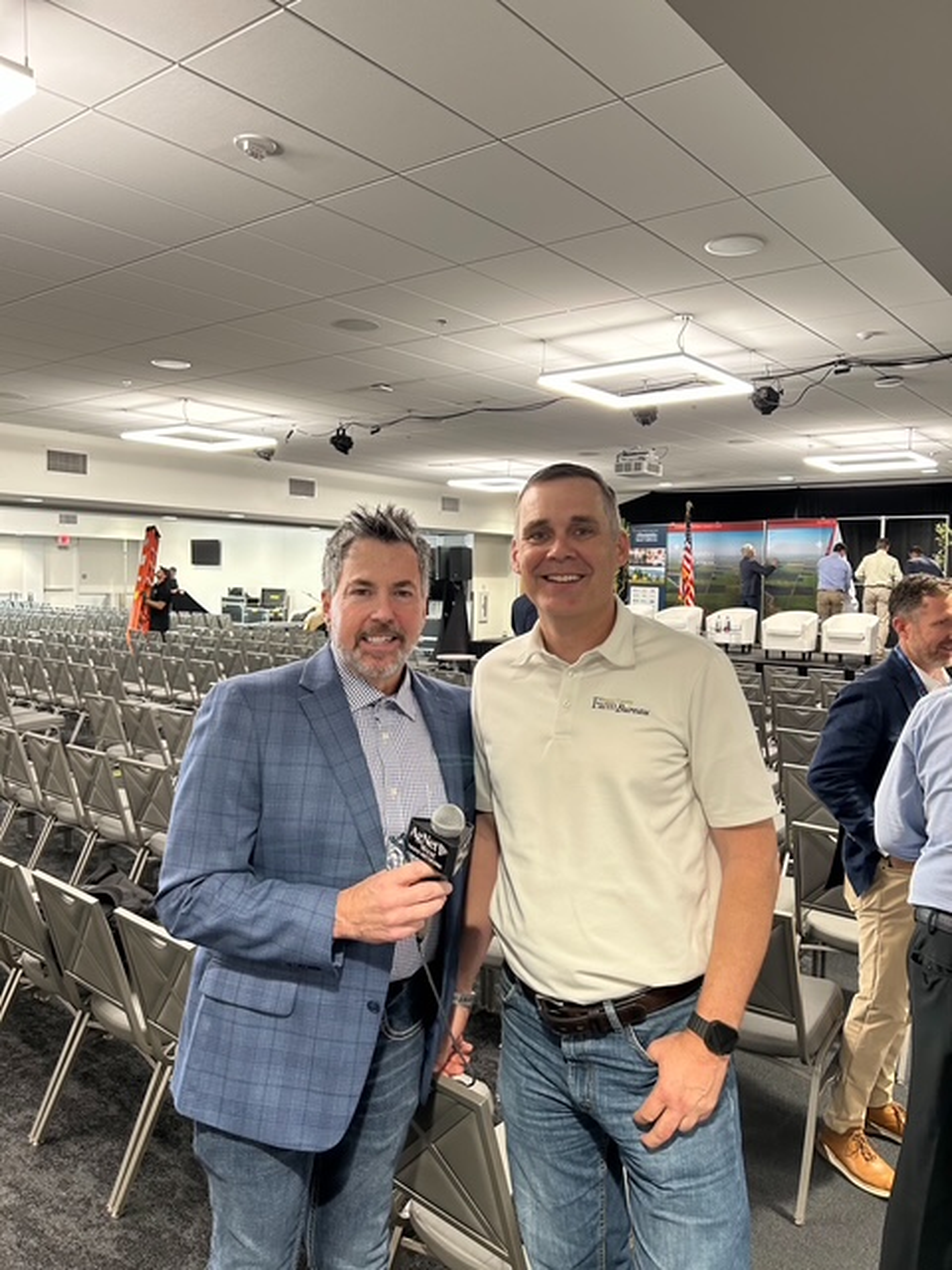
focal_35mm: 26
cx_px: 476
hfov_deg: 53.1
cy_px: 635
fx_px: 953
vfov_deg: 67.3
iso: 125
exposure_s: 1/60
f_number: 1.5
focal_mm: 5.7
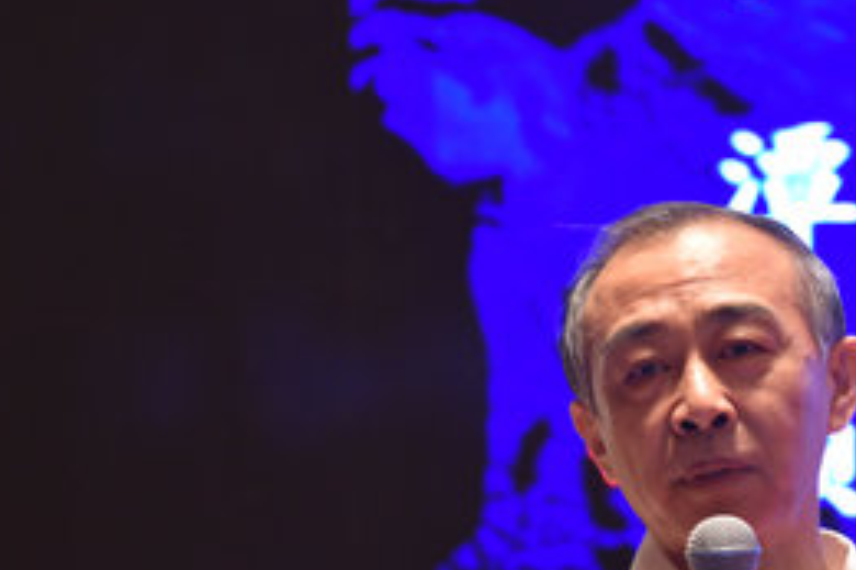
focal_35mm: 539
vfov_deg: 2.5
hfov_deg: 3.8
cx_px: 741
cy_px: 417
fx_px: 12808
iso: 1600
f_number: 4.5
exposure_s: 1/15
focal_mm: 200
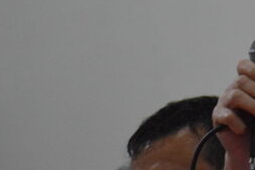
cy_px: -36
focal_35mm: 594
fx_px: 4207
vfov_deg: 2.3
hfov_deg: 3.5
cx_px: 331
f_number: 5.6
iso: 3200
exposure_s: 1/200
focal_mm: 130
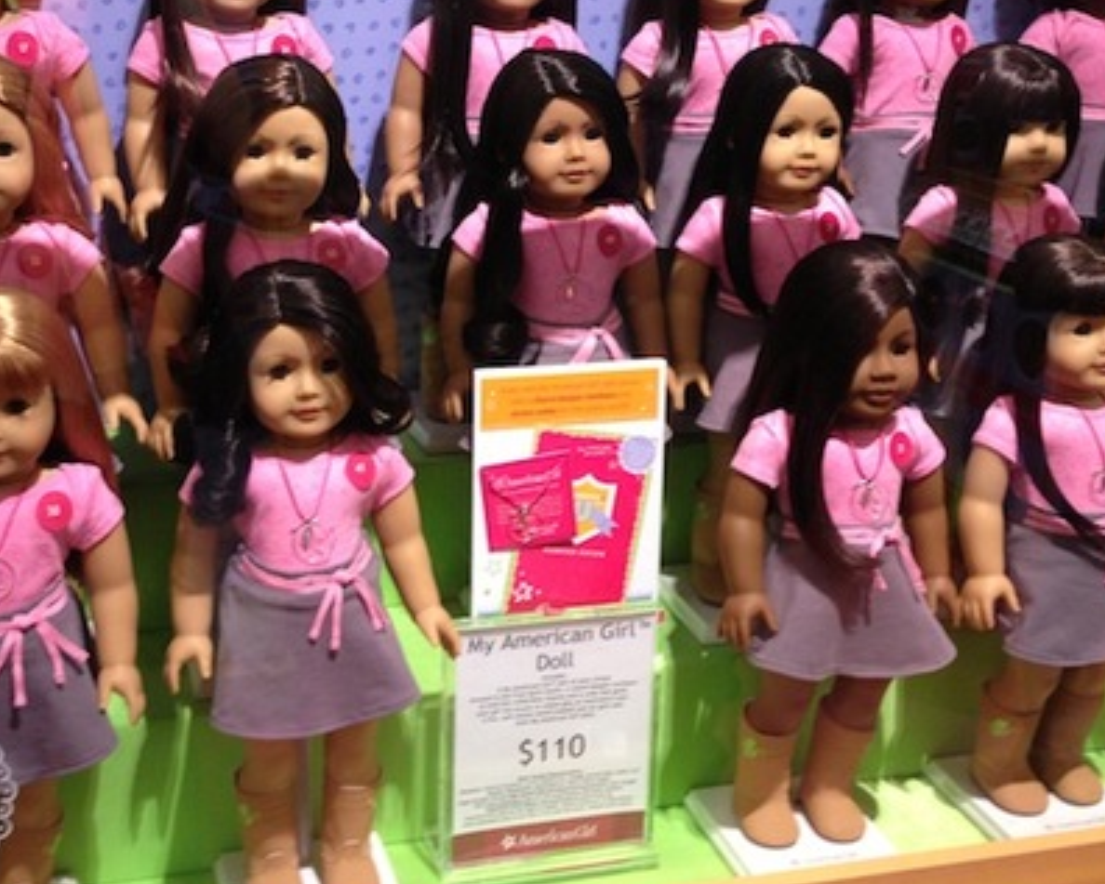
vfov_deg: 29.1
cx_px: 466
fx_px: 1701
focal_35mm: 52
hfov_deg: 35.9
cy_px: 340
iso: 100
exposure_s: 1/20
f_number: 2.4
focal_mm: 4.13
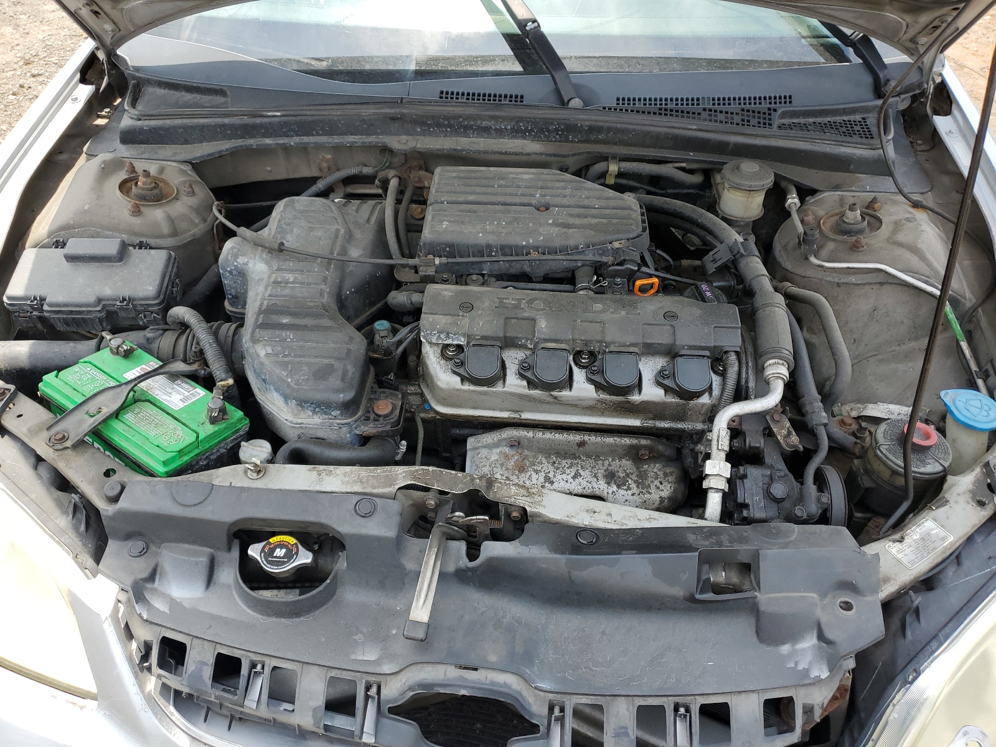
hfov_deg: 67.3
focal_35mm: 26
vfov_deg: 53.1
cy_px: 374
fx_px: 748
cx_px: 498
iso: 50
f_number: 1.5
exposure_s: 1/909
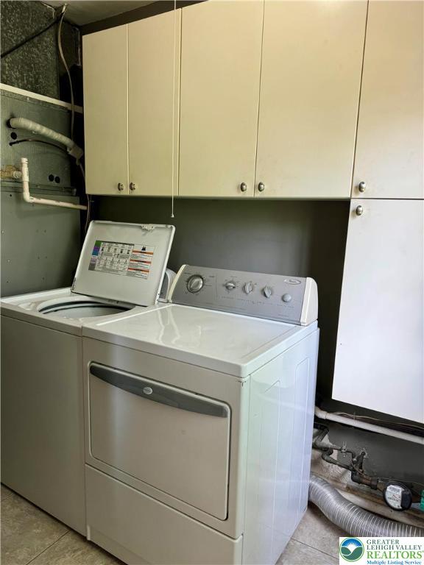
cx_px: 212
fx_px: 392
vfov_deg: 71.6
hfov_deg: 56.8
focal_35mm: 24
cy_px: 282
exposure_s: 1/120
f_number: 1.78
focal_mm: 6.76
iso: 100
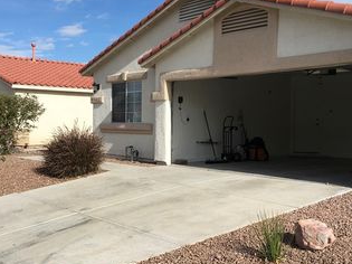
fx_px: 468
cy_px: 130
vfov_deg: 31.5
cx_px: 149
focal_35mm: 46
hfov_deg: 41.1
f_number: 2.2
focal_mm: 4.15
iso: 25
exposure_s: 1/2481
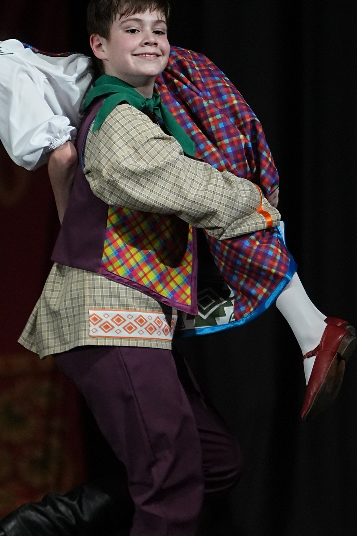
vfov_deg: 4.1
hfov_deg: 2.7
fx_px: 7511
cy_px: 195
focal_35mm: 505
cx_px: 172
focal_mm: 200
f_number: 2.8
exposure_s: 1/500
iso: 3200
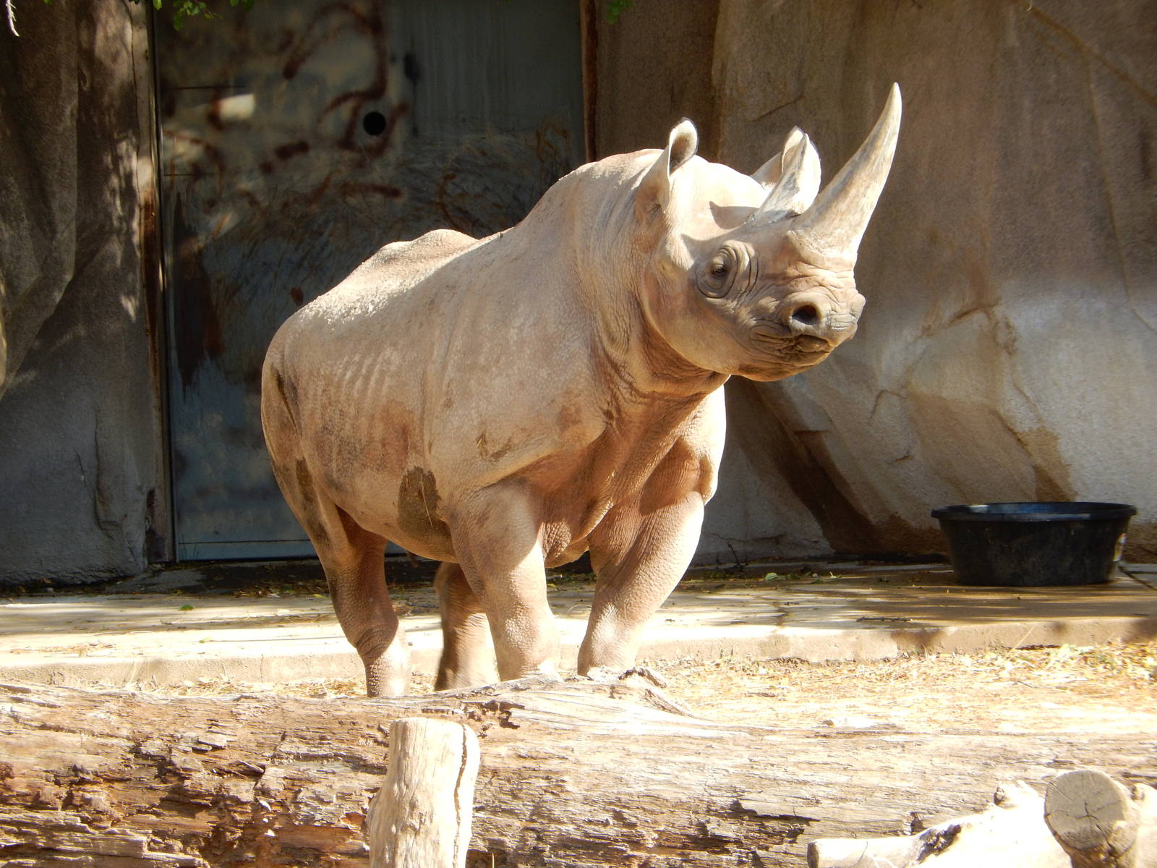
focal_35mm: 332
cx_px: 578
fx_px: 11097
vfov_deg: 4.5
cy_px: 434
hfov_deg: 6.0
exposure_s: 1/100
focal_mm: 59.5
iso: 125
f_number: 6
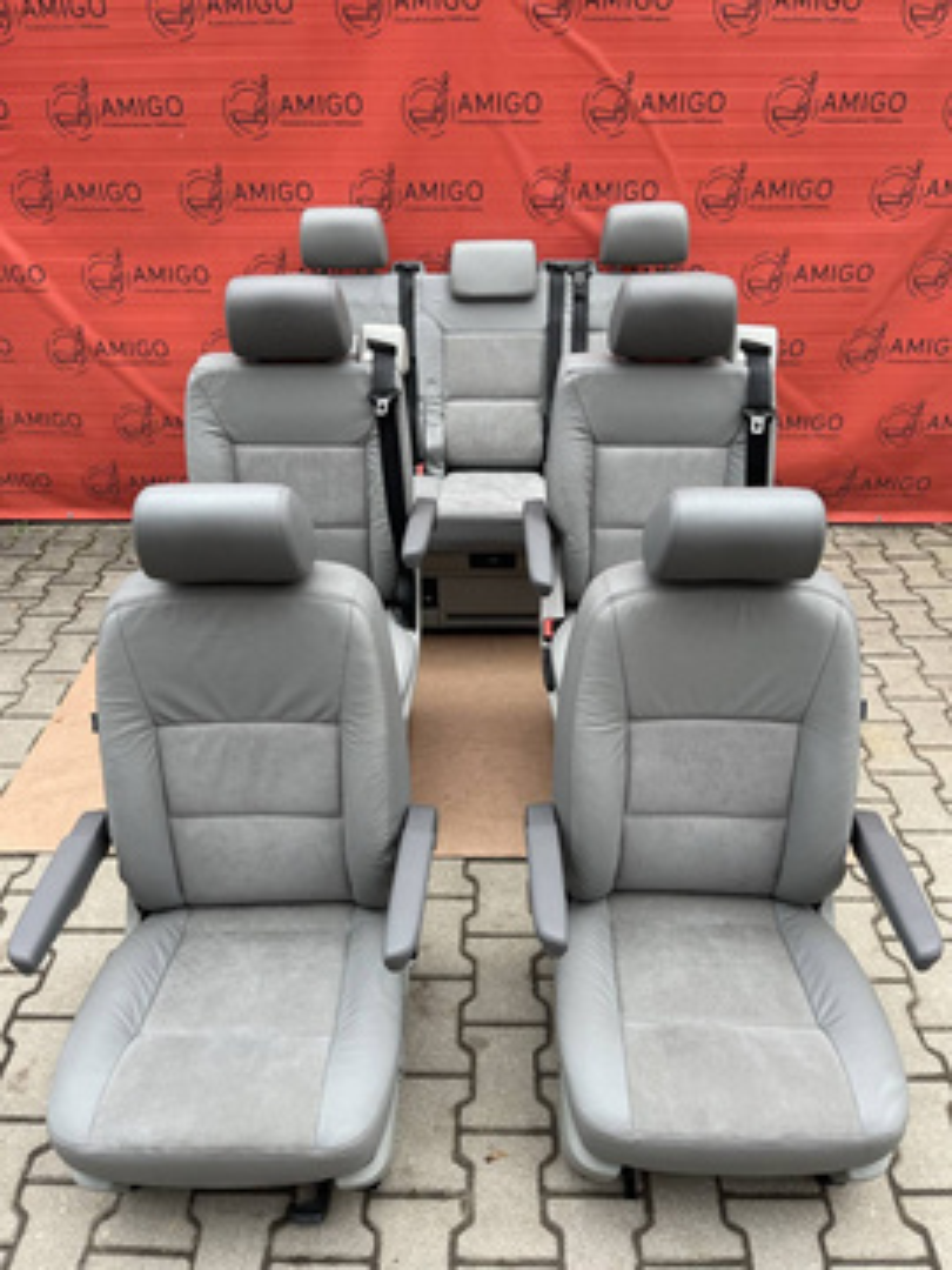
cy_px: 635
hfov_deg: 53.1
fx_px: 953
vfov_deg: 67.3
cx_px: 476
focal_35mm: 26
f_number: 1.6
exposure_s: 1/122
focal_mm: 5.1
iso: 100
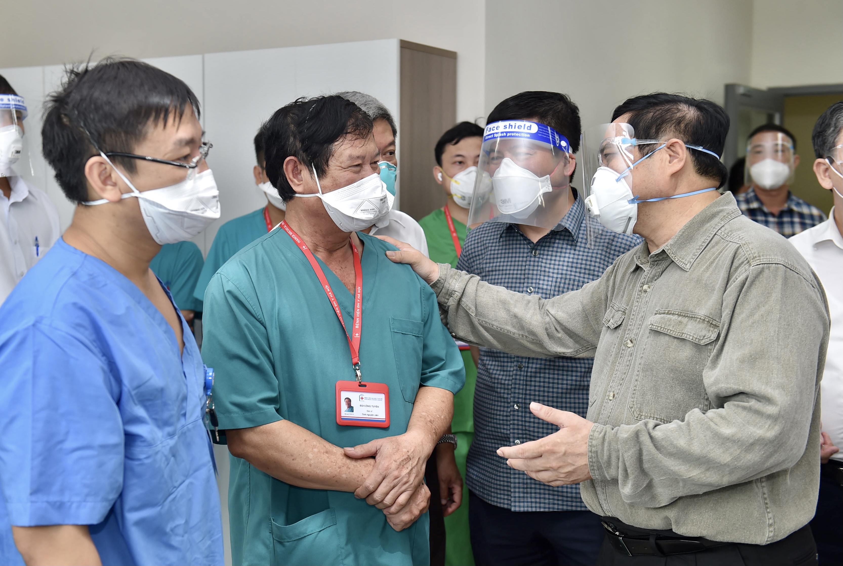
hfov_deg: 44.4
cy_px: 283
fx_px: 1033
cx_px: 422
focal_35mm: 44
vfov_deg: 30.7
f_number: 4
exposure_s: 1/160
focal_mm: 44
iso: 400
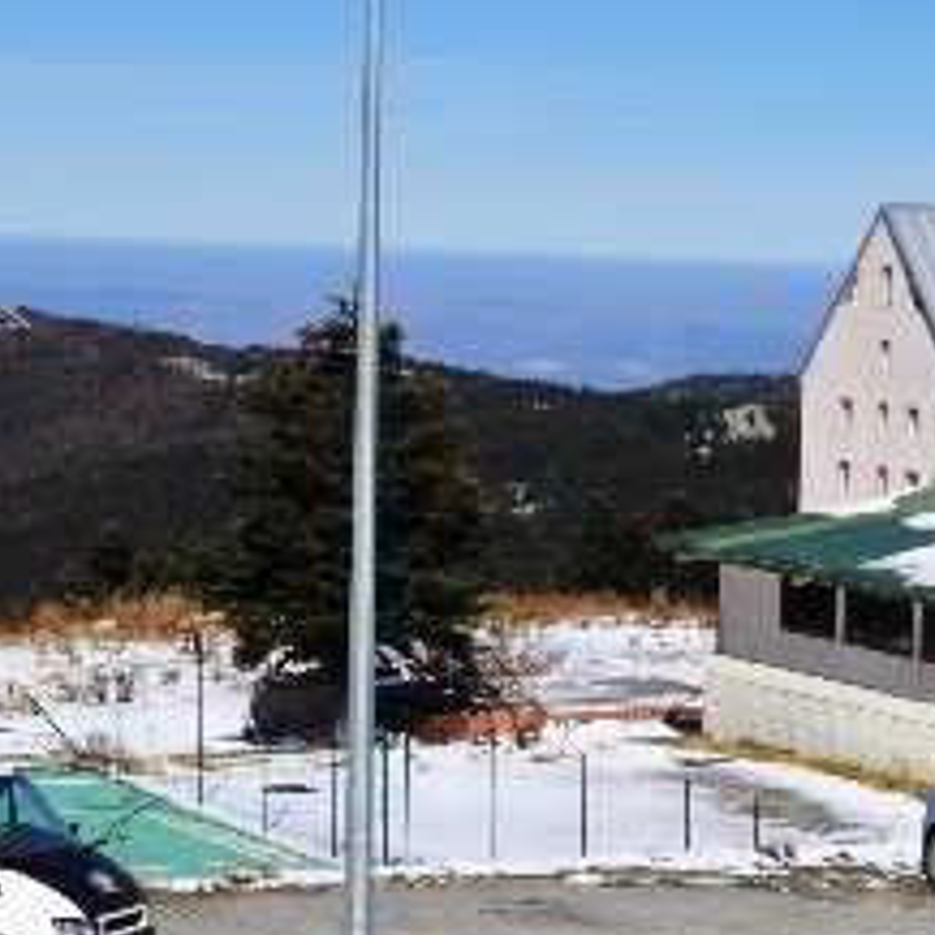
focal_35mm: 122
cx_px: 1202
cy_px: 278
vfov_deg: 14.3
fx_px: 3728
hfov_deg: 13.8
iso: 200
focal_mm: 26
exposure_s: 1/640
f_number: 13
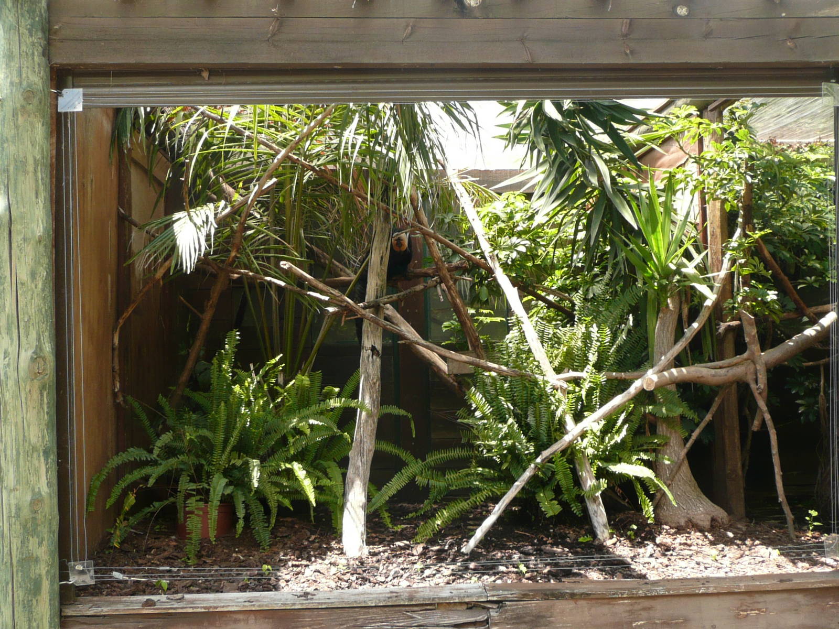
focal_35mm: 42
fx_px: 1018
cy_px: 314
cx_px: 420
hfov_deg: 44.8
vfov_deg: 34.3
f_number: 3.3
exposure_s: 1/100
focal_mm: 4.6
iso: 100
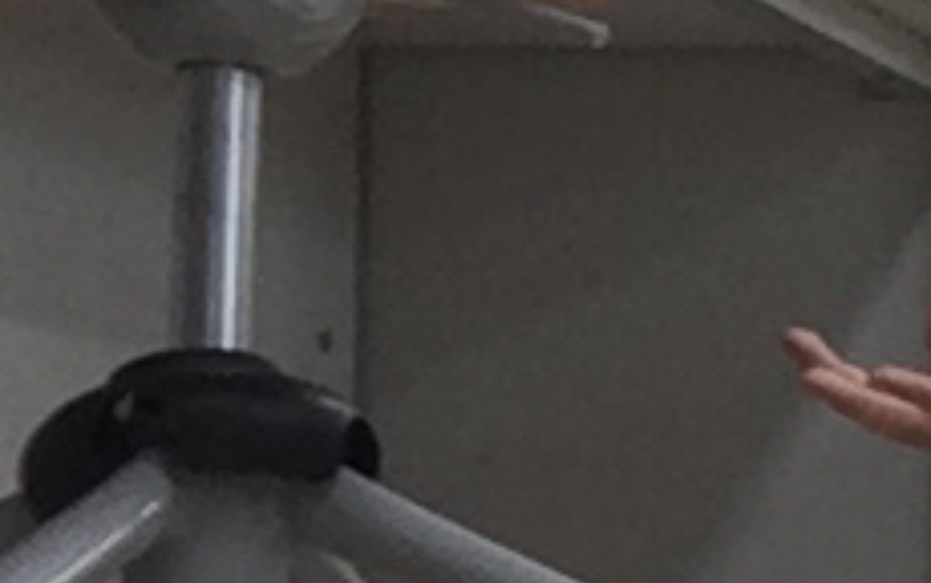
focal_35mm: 183
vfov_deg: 7.1
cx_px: 2206
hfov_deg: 10.1
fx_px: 4645
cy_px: 664
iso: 40
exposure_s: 1/40
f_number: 2.2
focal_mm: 2.65
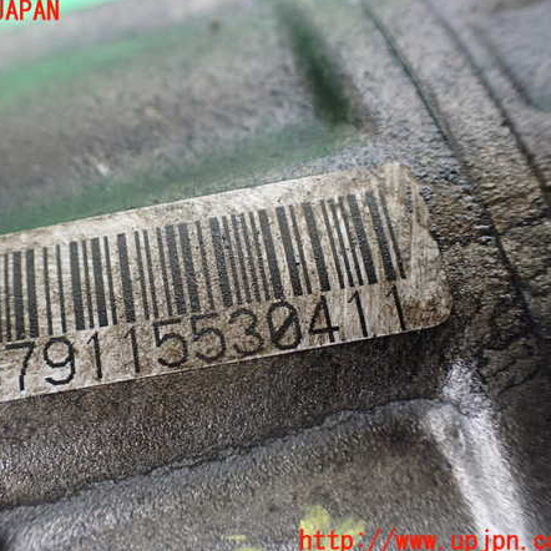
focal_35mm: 36
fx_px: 648
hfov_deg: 45.7
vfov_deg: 46.0
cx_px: 207
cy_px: 277
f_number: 2.3
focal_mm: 5.4
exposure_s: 1/40
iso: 800
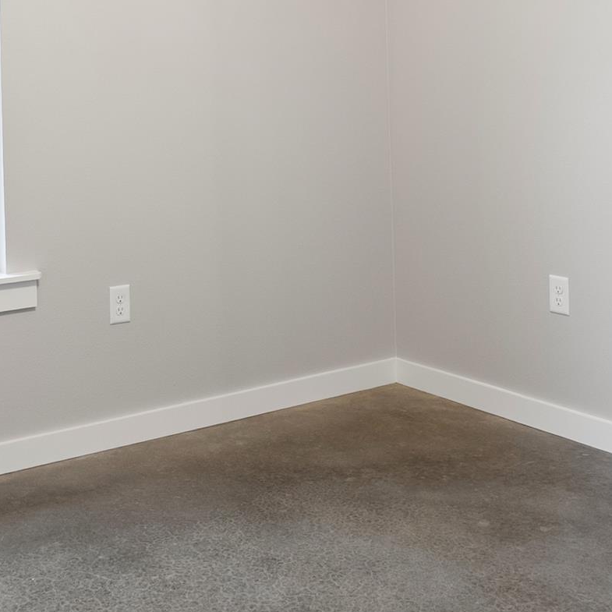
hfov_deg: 32.2
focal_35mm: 52
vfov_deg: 31.6
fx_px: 1040
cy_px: 94
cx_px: 157
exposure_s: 1/1.67
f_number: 9
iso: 250
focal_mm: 16
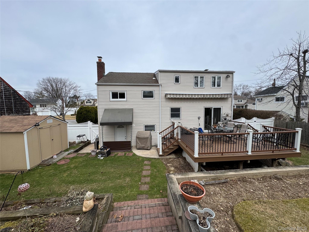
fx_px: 125
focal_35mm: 14
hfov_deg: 102.1
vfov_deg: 85.7
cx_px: 154
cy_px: 116
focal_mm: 2.22
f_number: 2.2
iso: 50
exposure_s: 1/1536
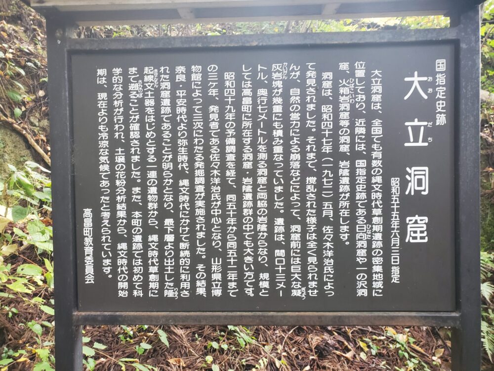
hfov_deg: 67.3
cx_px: 247
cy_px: 186
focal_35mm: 26
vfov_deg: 53.1
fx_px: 371
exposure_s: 1/40
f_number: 2.4
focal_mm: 4.3
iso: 250
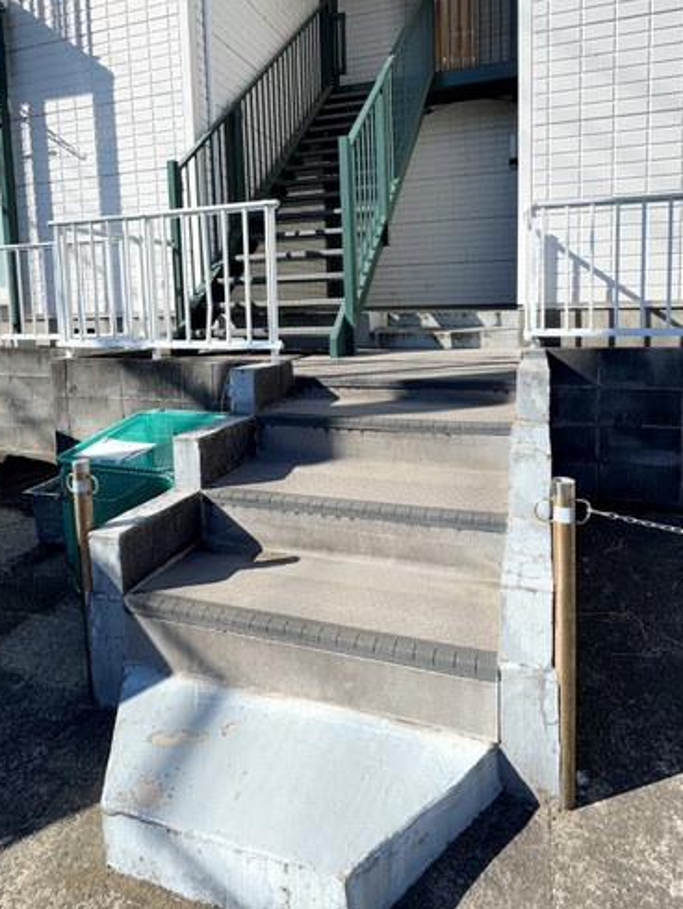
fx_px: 526
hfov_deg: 65.9
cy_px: 351
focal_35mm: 20
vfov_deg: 80.5
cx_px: 372
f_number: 2.2
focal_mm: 2.22
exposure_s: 1/1672
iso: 50
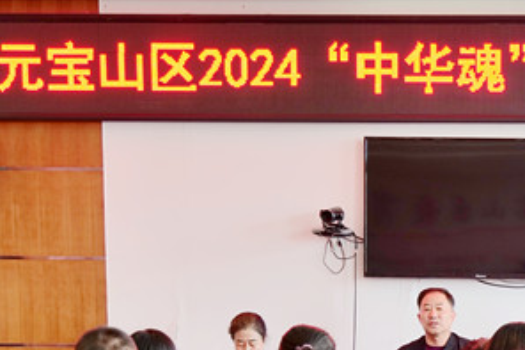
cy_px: 440
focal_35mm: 100
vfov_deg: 13.2
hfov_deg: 19.9
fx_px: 1457
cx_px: 495
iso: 400
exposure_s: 1/60
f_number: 4
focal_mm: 37
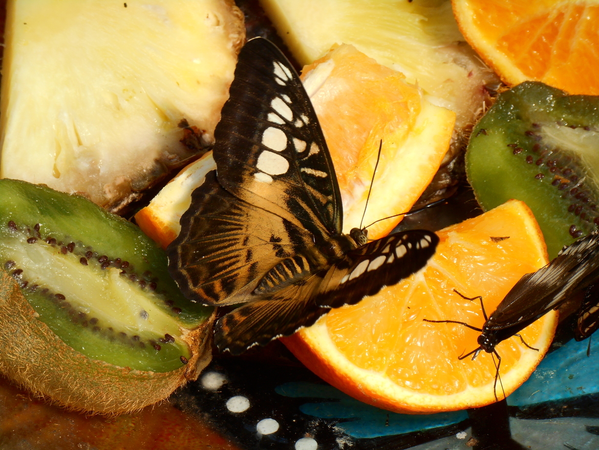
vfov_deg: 8.2
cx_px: 300
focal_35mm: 182
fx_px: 3150
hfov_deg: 10.9
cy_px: 225
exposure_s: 1/80
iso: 100
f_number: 6.4
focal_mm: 32.9
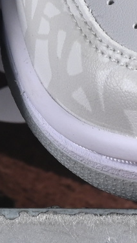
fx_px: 3745
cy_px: -160
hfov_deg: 2.1
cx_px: 5
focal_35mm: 581
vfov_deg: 3.7
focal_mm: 50
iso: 160
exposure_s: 1/80
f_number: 8
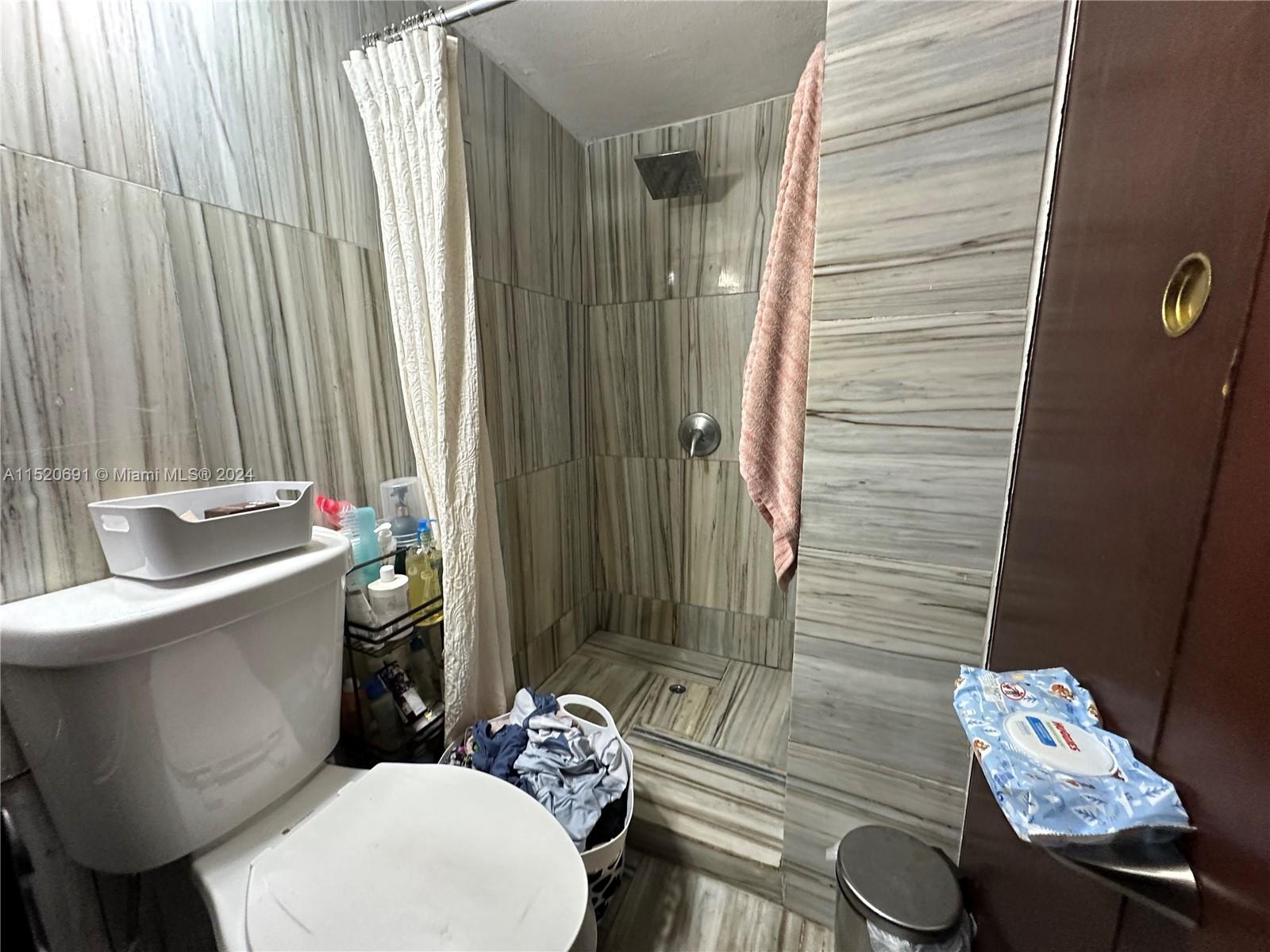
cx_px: 635
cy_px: 476
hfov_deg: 102.1
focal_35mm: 14
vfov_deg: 85.7
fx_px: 514
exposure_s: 1/60
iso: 320
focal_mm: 2.22
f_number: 2.2
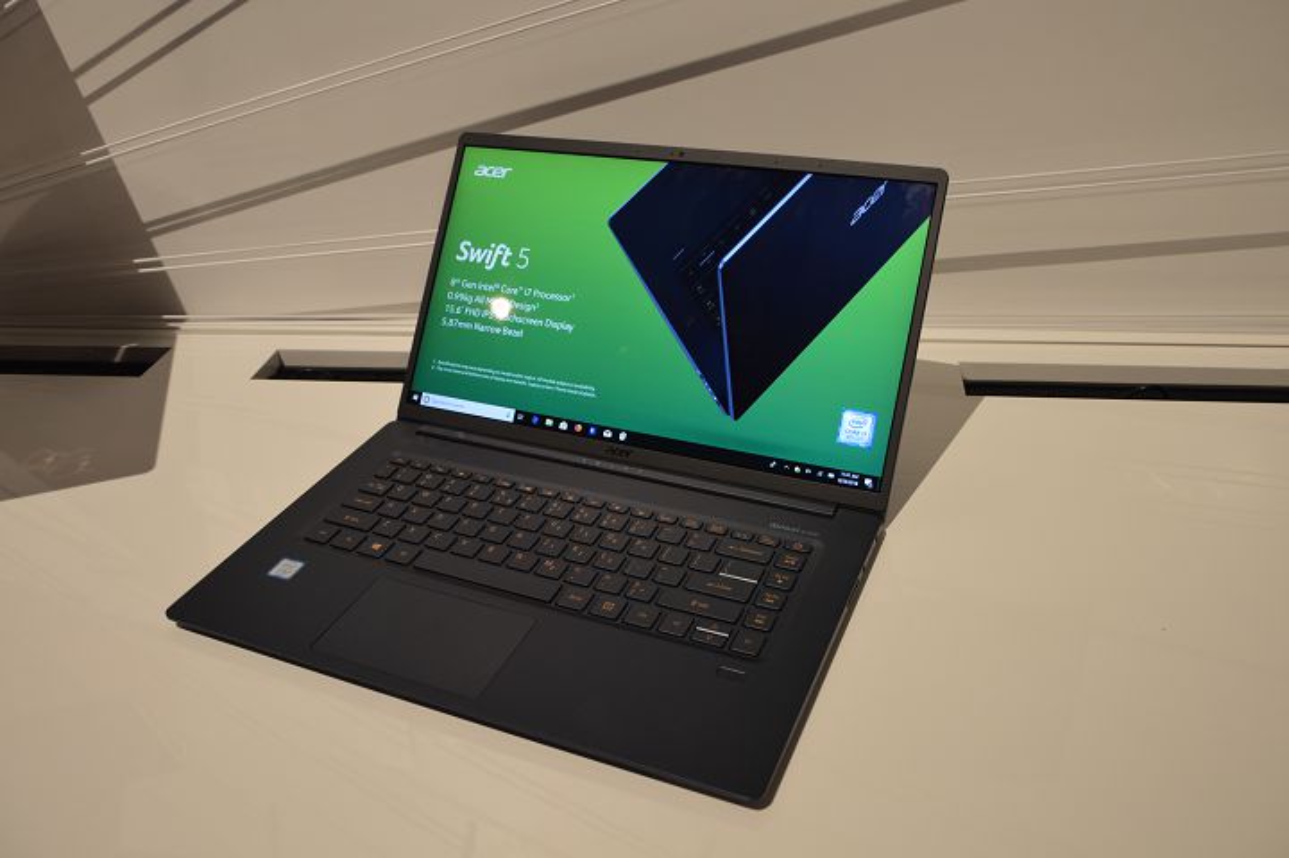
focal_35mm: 32
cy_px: 429
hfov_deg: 59.5
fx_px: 1127
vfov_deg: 41.7
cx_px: 644
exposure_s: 1/60
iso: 400
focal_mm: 21
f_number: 4
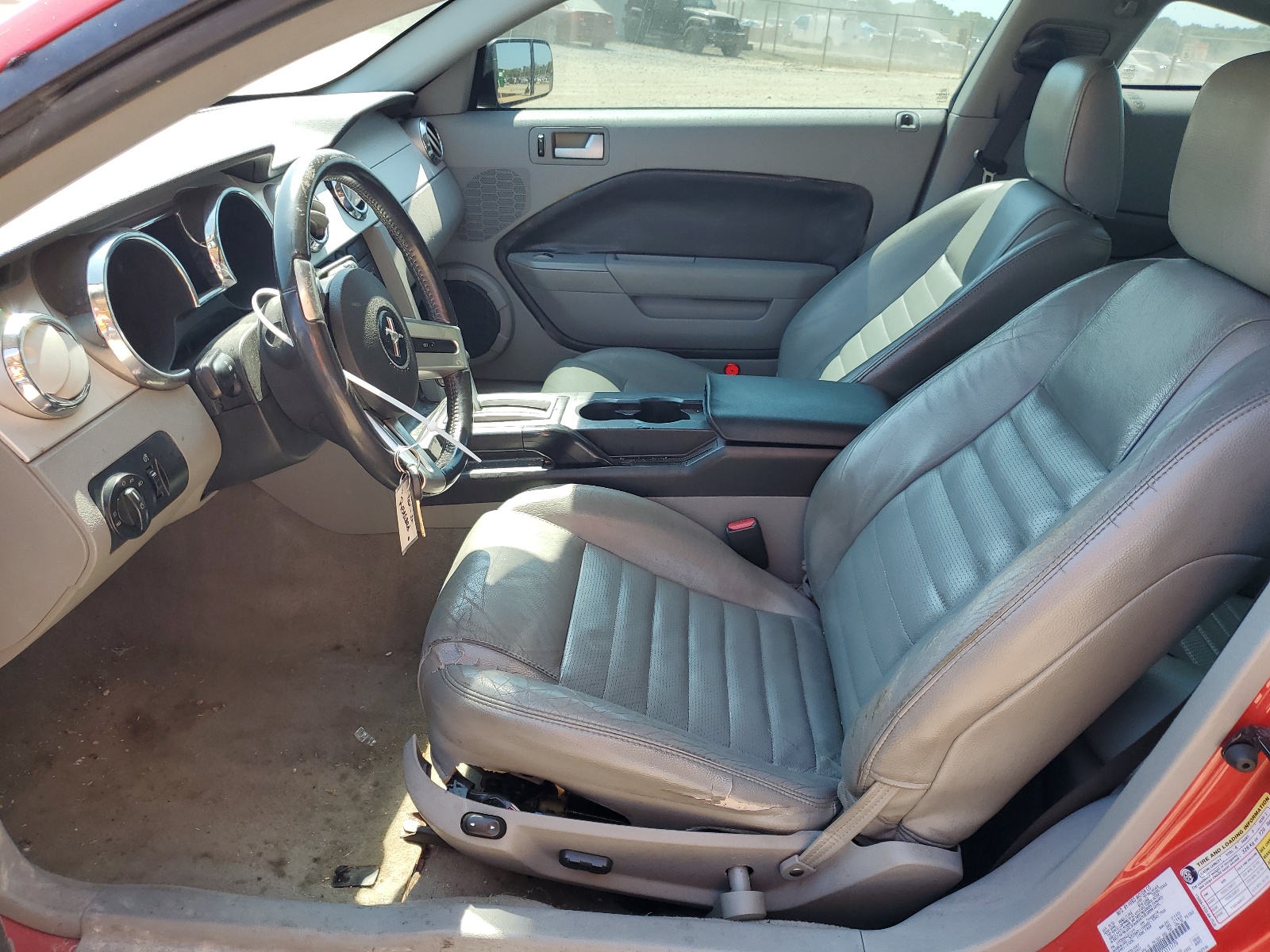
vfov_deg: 53.1
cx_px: 635
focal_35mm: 26
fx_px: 954
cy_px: 476
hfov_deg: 67.3
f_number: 1.5
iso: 50
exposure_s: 1/370
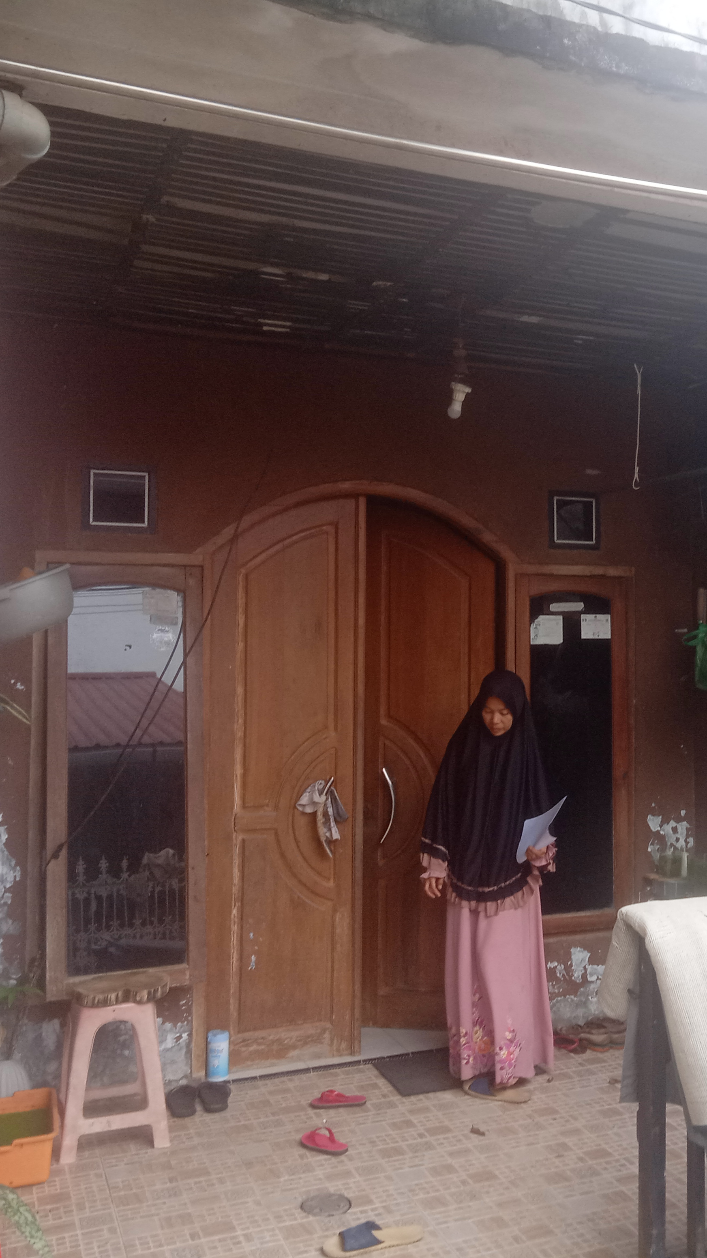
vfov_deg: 52.8
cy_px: 630
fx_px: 1267
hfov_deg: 30.4
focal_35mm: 38
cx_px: 566
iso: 104
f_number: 2.2
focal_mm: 3.46
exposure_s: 1/164
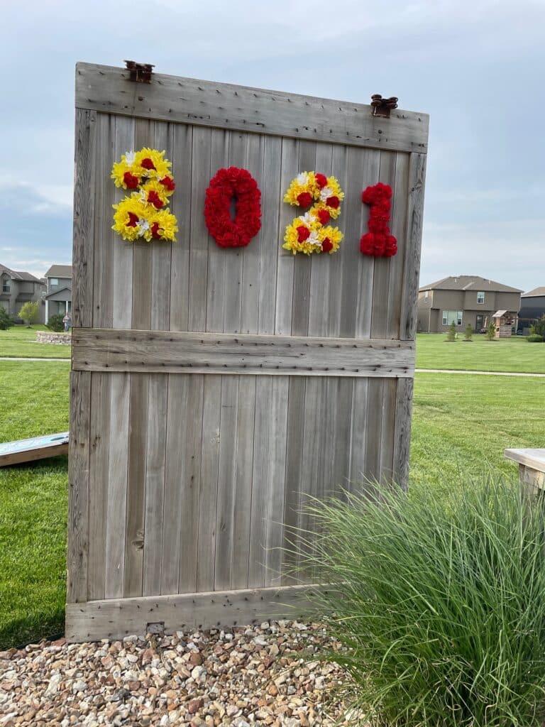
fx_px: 546
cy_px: 364
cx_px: 272
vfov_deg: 67.3
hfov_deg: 53.1
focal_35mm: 26
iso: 32
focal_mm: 4.2
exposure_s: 1/1208
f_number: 1.6
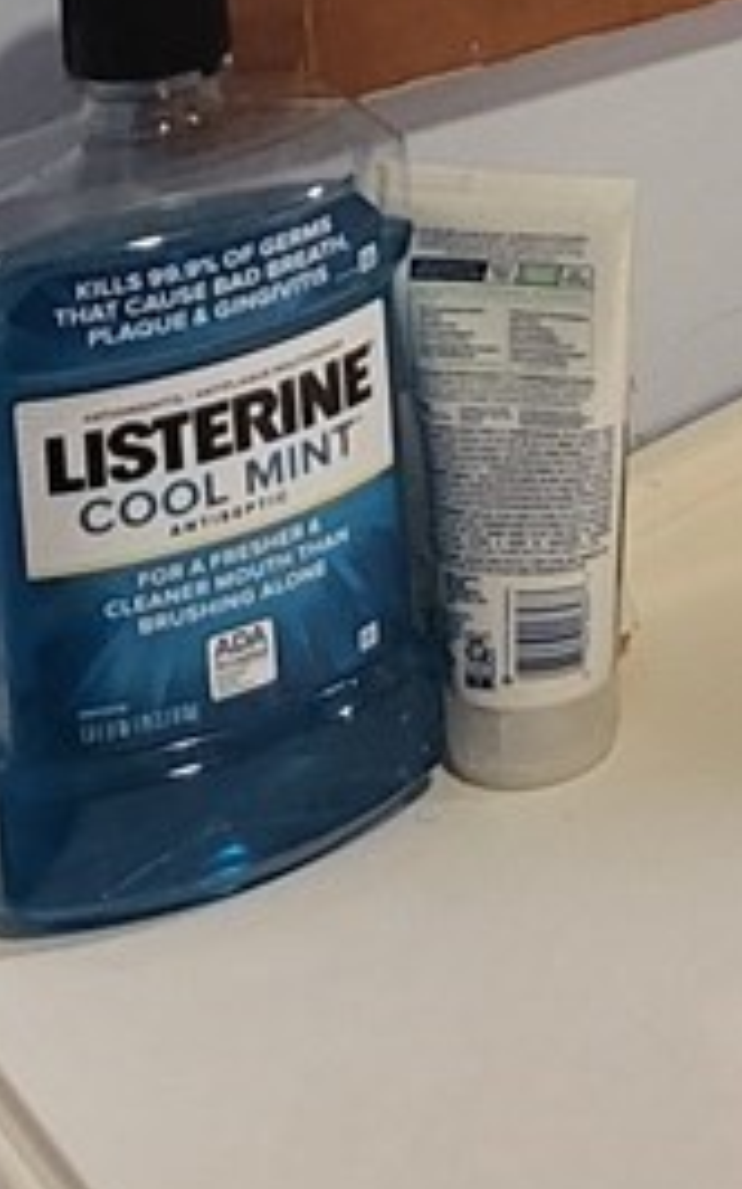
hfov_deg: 8.4
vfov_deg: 12.8
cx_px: 1556
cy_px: -1001
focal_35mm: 147
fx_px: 4761
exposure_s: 1/40
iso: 400
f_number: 1.8
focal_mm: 5
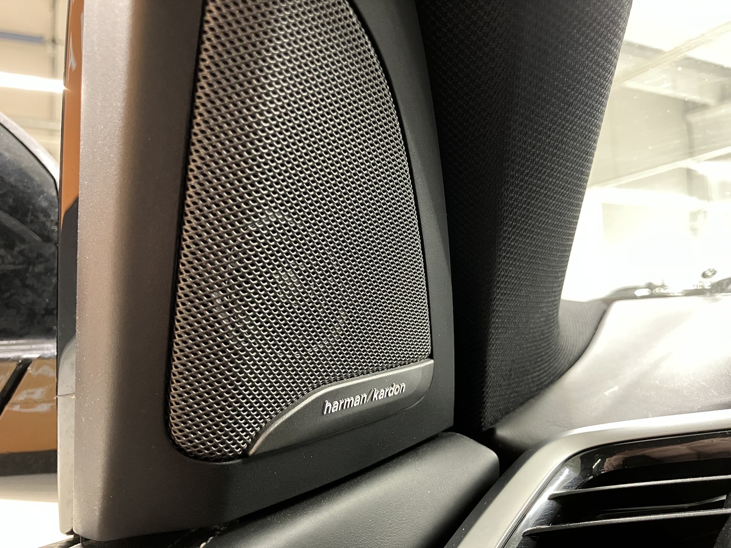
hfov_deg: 63.4
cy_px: 274
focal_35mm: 28
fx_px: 591
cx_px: 366
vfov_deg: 49.7
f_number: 1.8
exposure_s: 1/26
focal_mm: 3.99
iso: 640
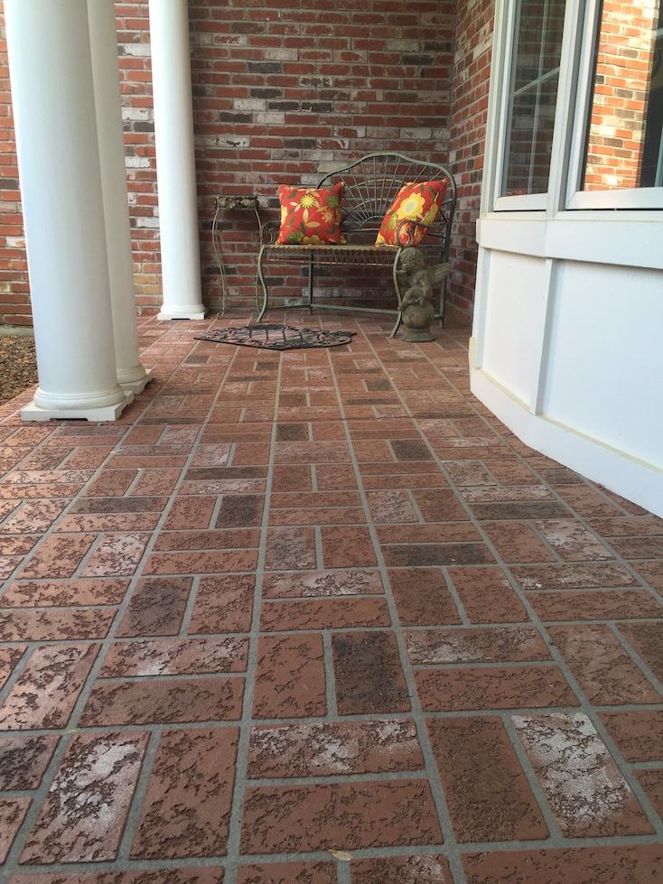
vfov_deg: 61.7
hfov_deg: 48.2
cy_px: 442
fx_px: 741
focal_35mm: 29
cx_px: 332
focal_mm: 4.15
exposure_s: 1/120
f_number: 2.2
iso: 32
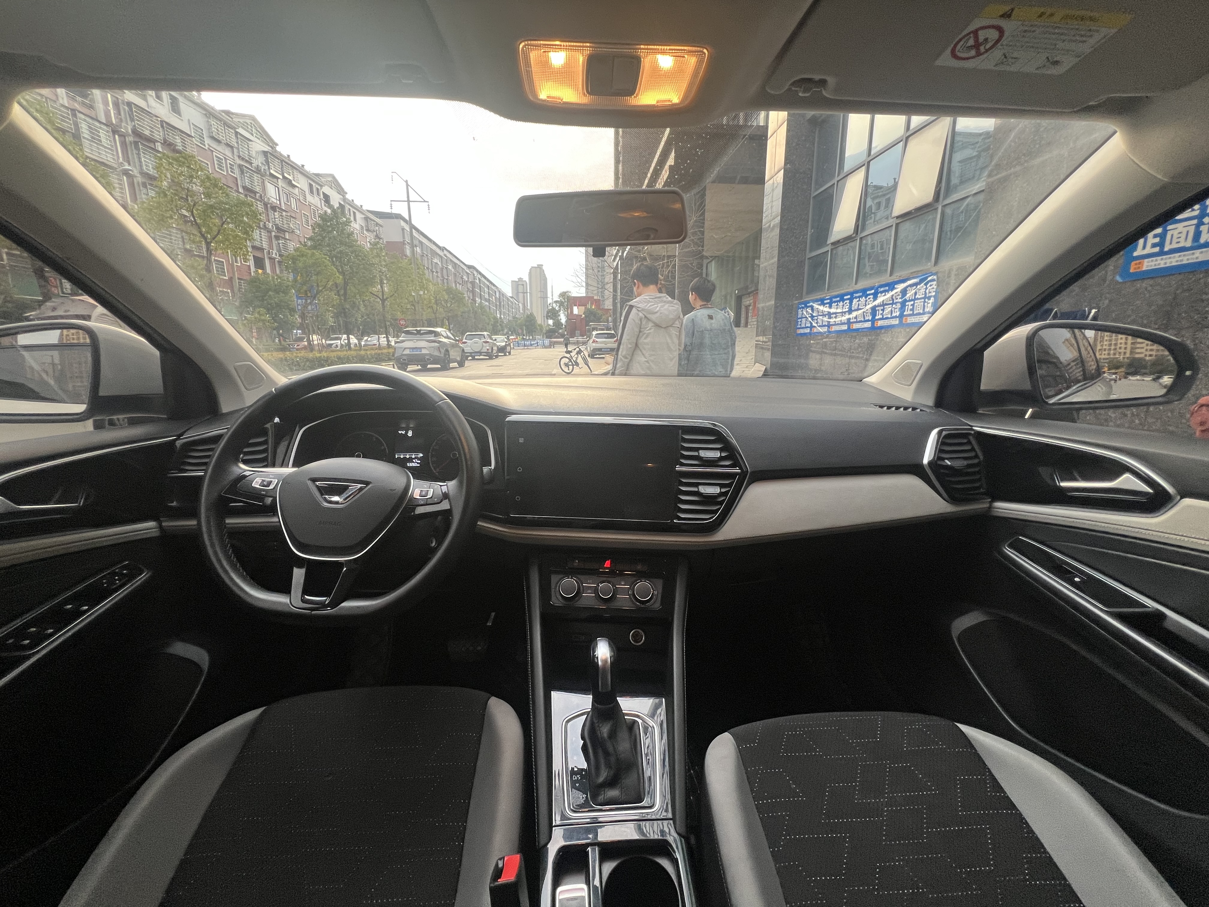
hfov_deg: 106.2
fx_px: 454
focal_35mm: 13
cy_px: 454
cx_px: 604
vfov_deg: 89.9
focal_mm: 1.57
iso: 125
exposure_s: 1/99
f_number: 1.8
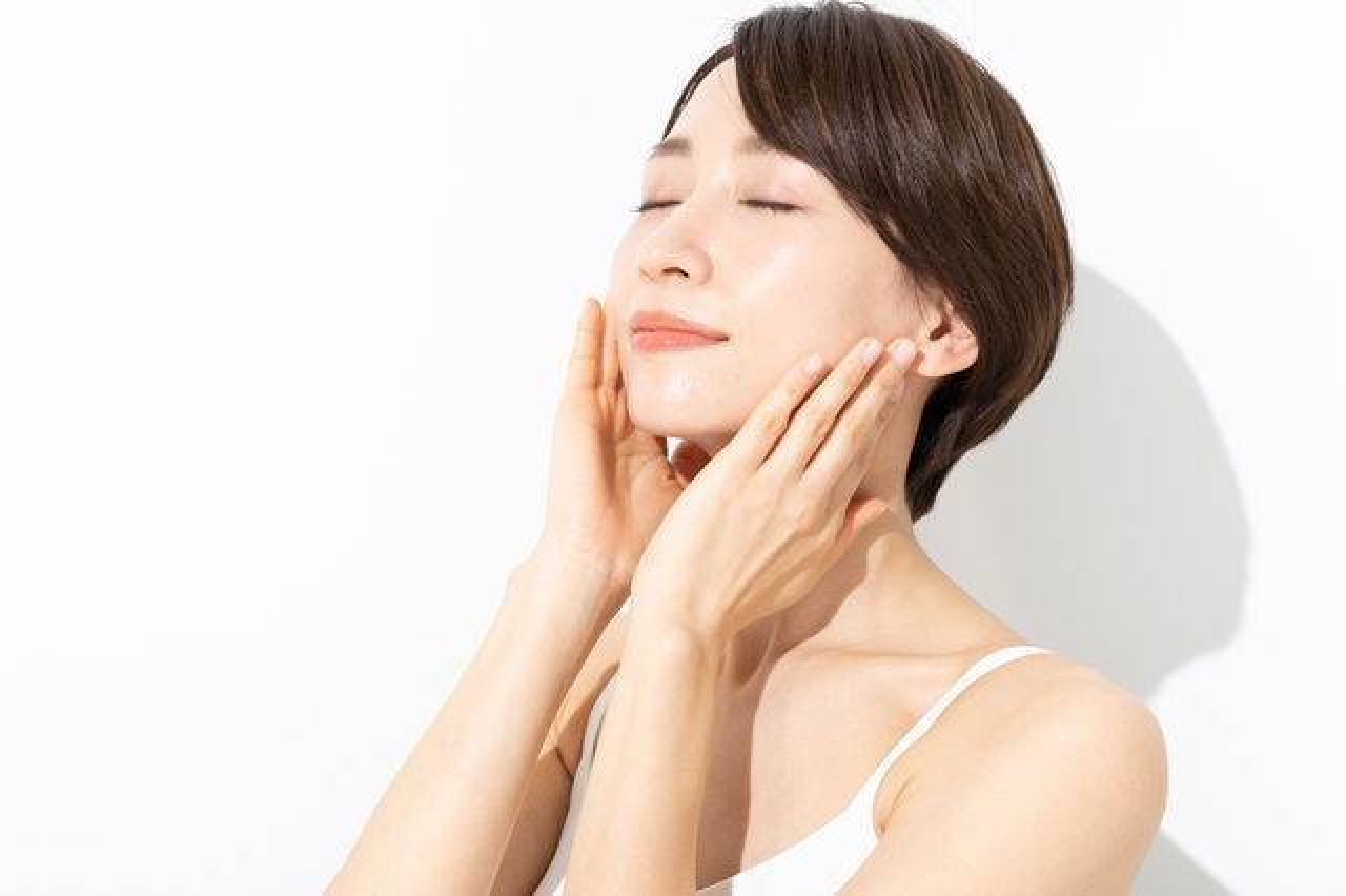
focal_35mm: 61
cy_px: 448
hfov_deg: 32.9
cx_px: 673
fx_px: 2279
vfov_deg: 22.2
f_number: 7.1
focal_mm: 61
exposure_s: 1/125
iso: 640
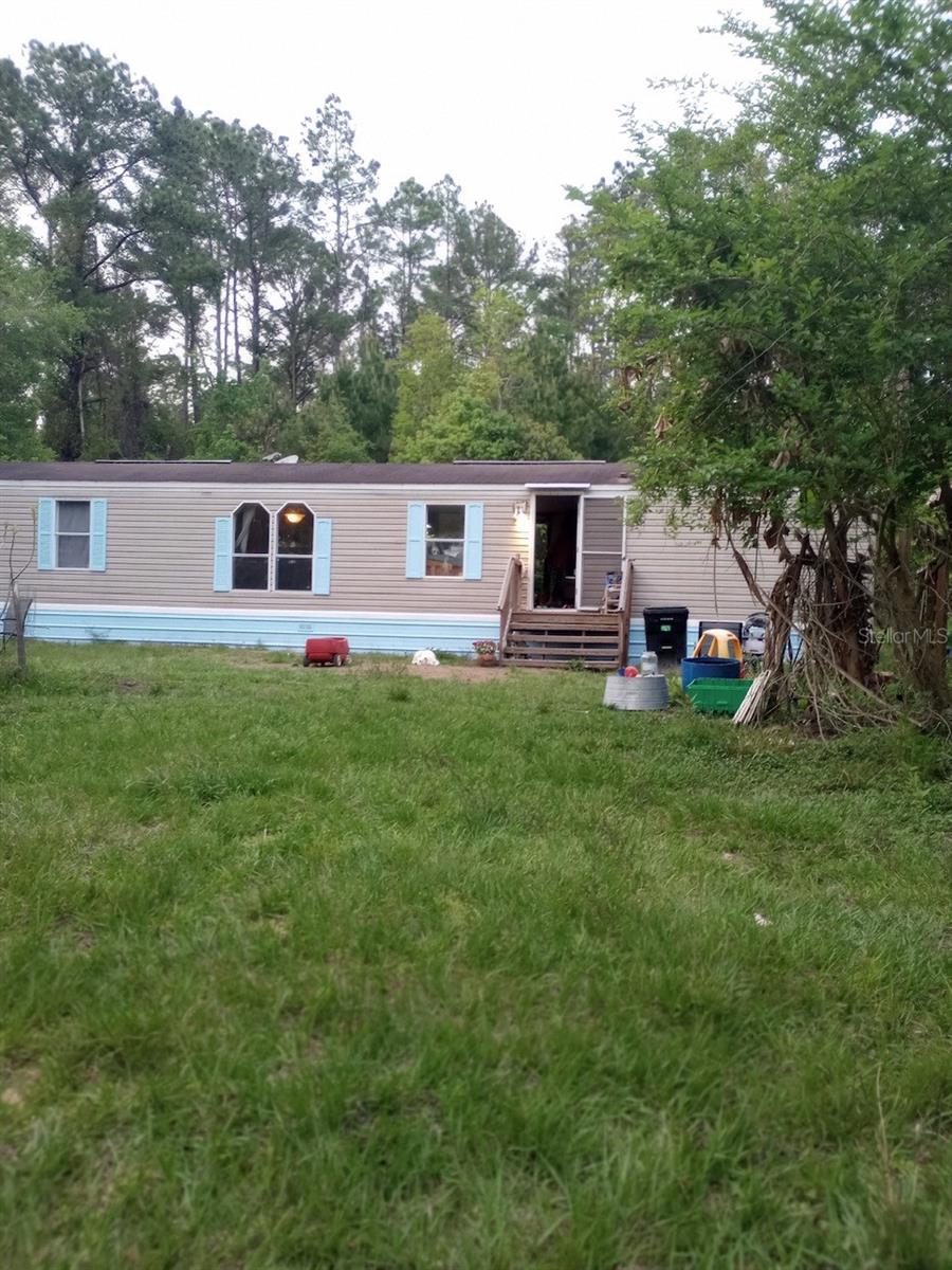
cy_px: 635
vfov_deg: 63.4
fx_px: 1027
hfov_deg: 49.7
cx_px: 476
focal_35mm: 28
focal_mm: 4.27
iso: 387
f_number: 1.8
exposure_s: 1/30
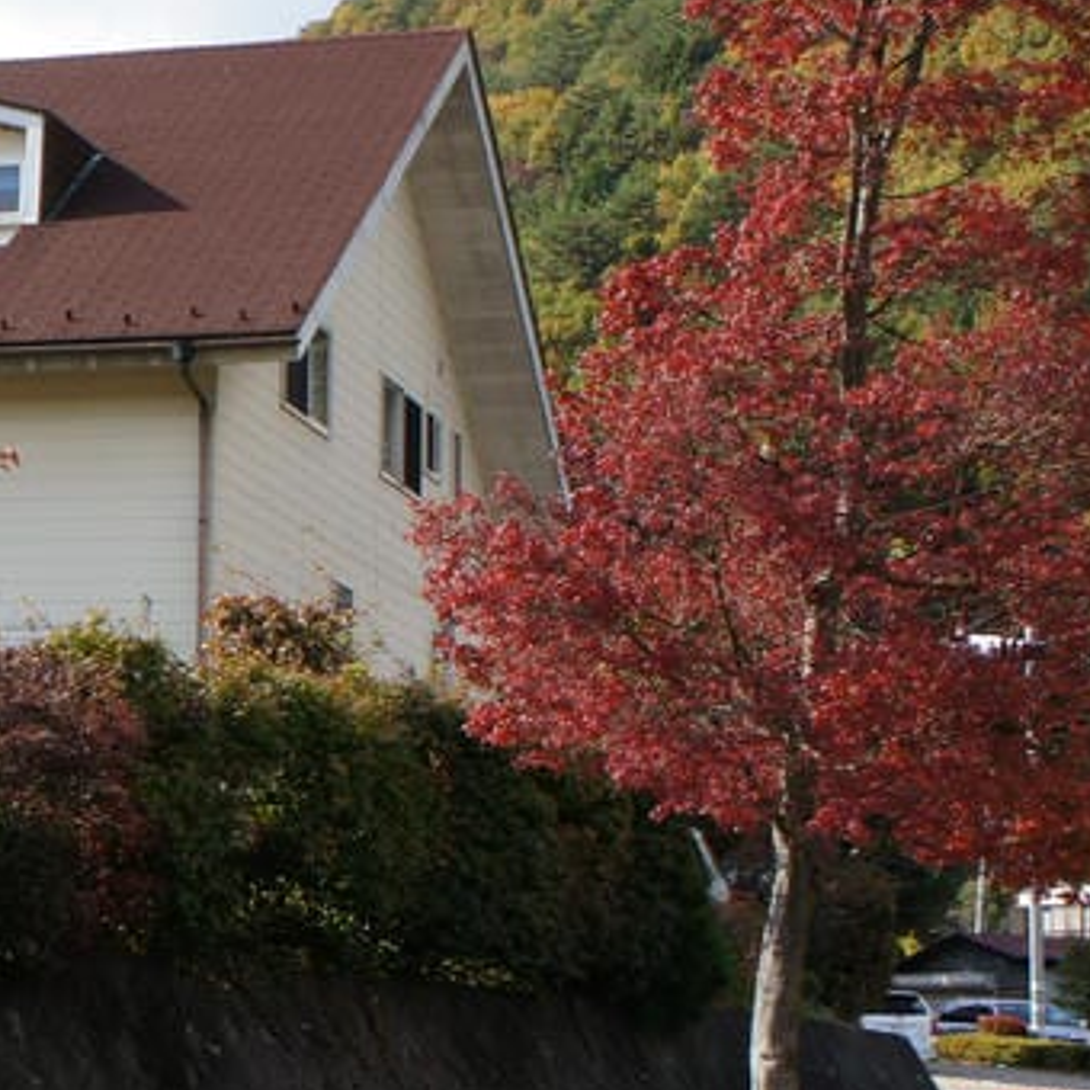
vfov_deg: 16.1
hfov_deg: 14.9
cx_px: -596
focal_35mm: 108
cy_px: 492
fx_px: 3847
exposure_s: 1/100
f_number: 11
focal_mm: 24
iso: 200
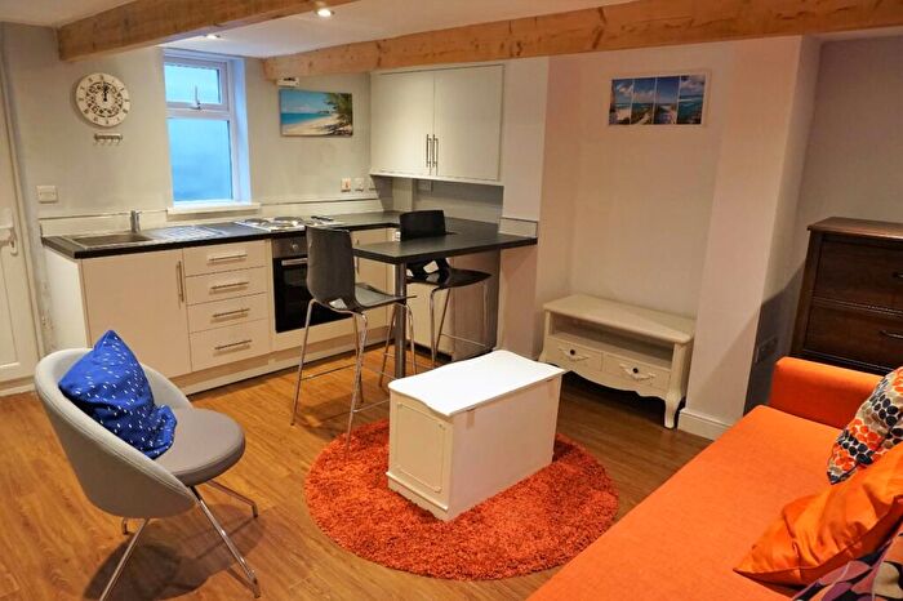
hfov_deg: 73.8
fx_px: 602
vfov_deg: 53.1
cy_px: 300
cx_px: 452
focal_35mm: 24
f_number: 7.1
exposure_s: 1/25
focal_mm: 16
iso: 2000
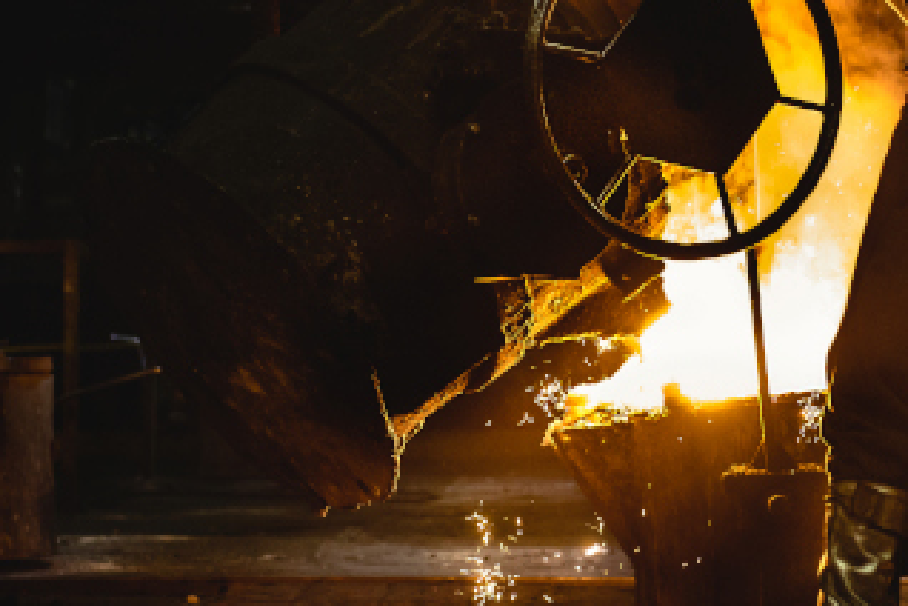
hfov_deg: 11.7
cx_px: 617
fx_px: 4439
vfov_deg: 7.8
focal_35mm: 176
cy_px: 160
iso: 3200
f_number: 3.5
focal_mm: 70
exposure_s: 1/200
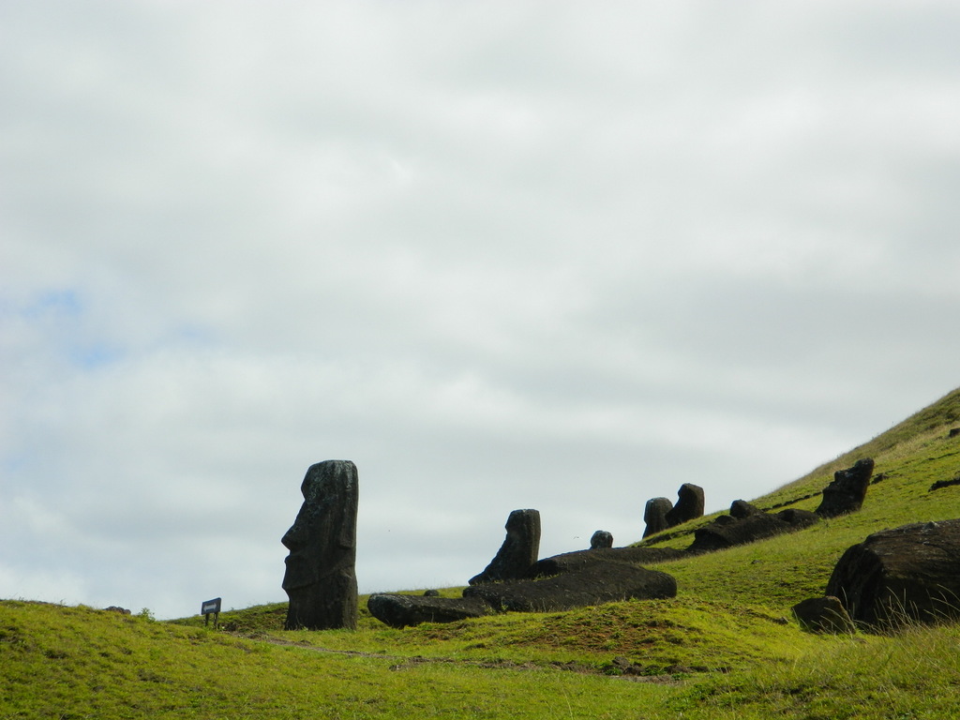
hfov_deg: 15.3
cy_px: 360
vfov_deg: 11.5
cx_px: 480
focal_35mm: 129
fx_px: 3578
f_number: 4.7
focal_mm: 23.2
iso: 80
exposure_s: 1/640
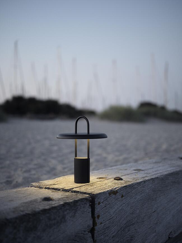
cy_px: 122
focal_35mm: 50
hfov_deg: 29.1
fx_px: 351
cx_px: 91
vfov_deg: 38.2
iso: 800
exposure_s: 1/50
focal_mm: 63
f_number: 2.8
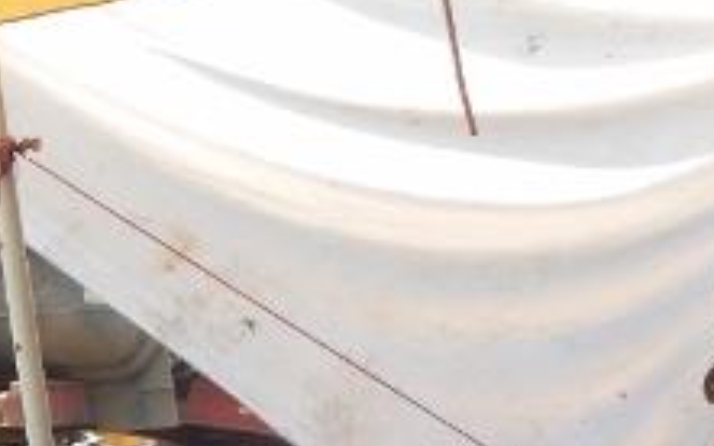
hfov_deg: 22.1
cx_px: 388
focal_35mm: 94
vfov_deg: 13.1
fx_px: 1829
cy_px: 674
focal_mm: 5
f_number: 3.9
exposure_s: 1/320
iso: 125
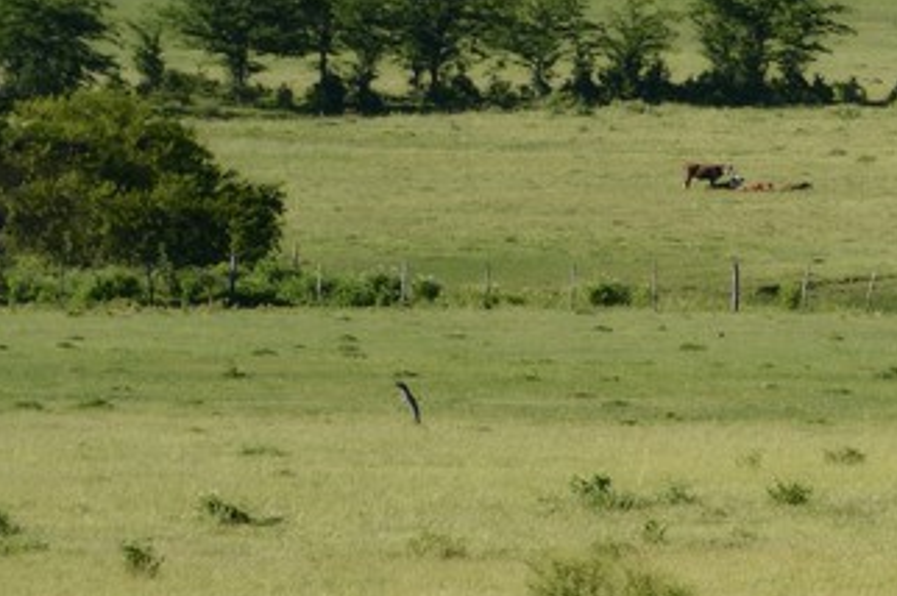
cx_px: 2173
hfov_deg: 2.1
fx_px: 24766
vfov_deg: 1.4
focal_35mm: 995
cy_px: 304
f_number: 10
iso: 200
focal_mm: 200
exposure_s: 1/250
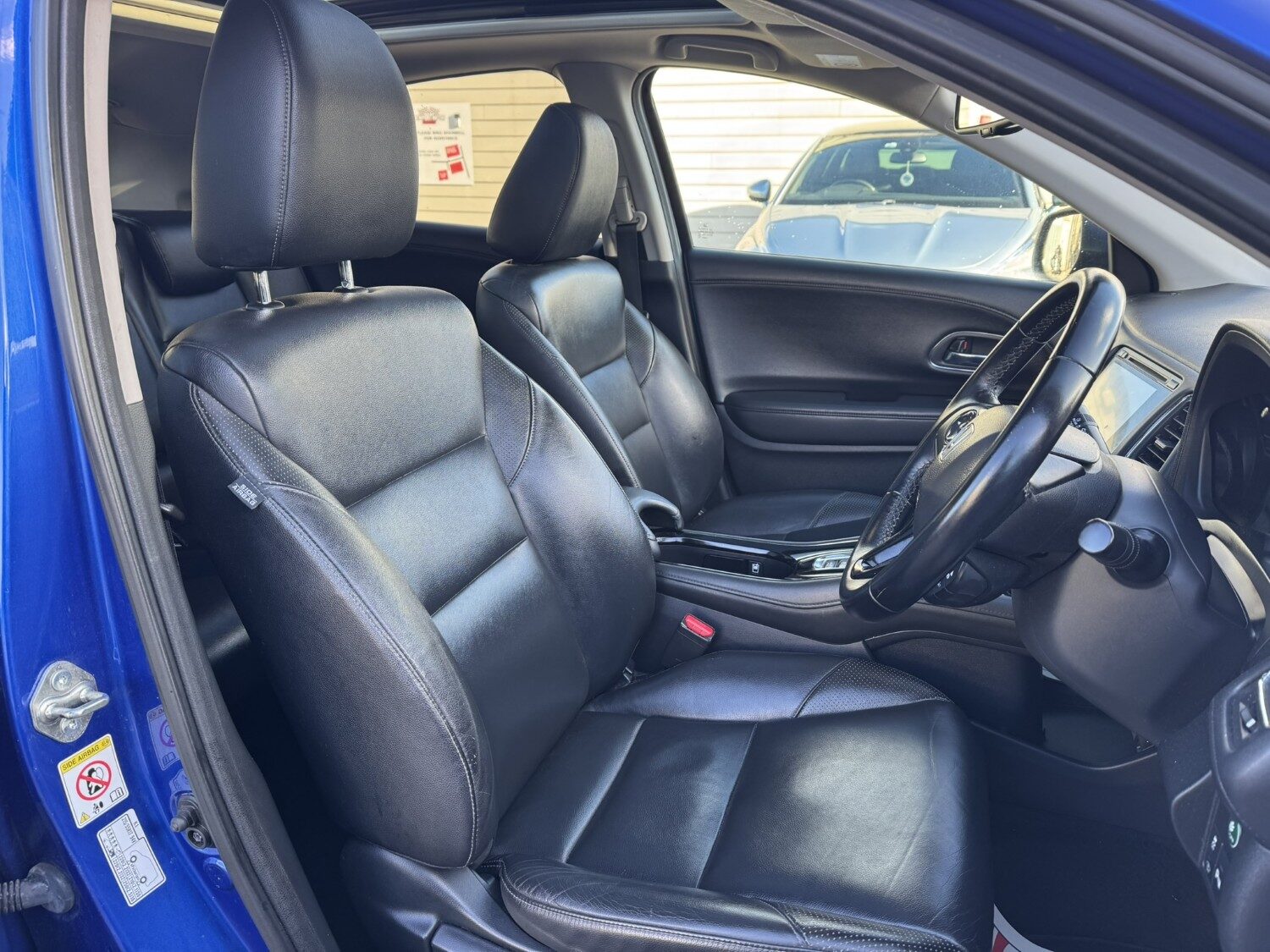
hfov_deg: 71.6
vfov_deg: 56.8
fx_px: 881
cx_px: 635
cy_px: 476
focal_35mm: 24
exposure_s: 1/121
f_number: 1.78
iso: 100
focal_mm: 6.76
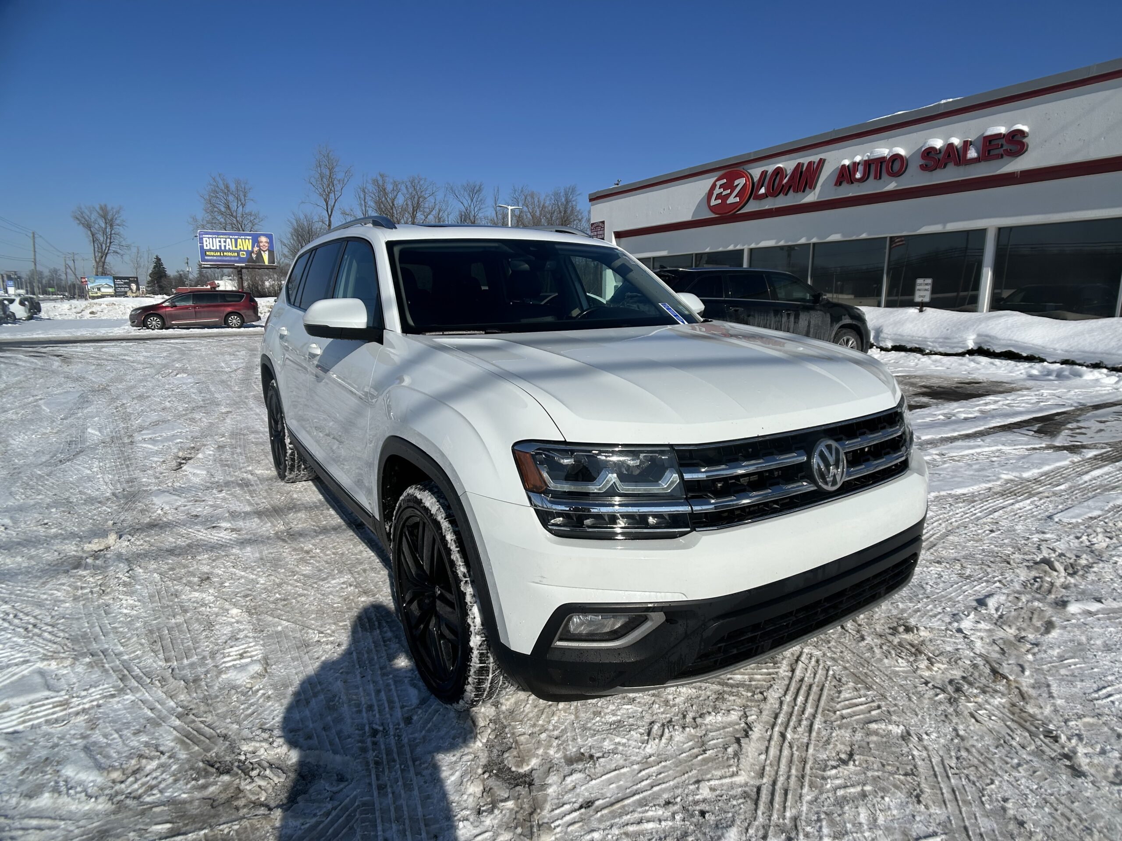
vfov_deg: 53.1
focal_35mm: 26
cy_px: 420
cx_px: 561
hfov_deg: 67.3
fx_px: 843
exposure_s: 1/11364
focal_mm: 5.7
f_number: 1.5
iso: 50
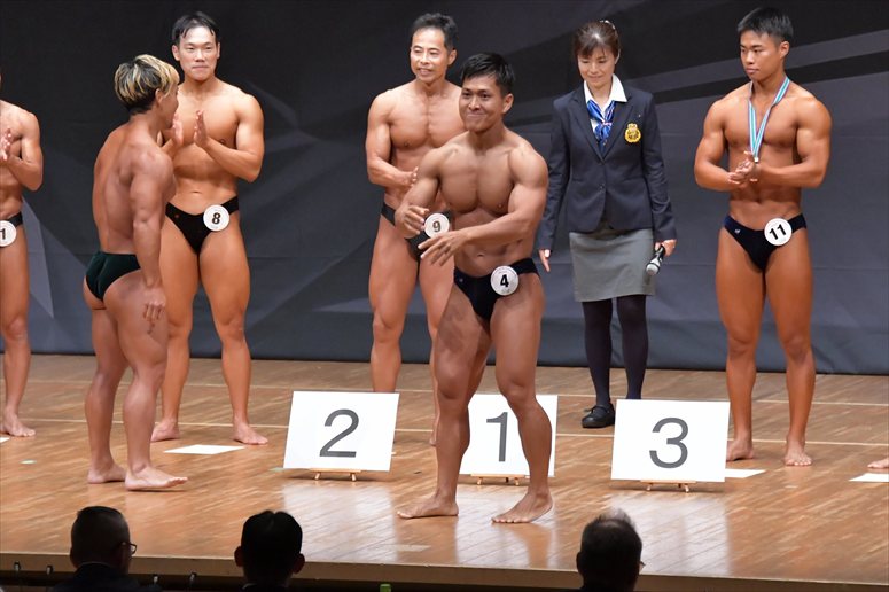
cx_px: 444
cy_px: 296
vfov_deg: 5.4
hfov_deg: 8.1
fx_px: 6294
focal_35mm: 255
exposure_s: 1/400
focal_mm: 170
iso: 8000
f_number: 5.6
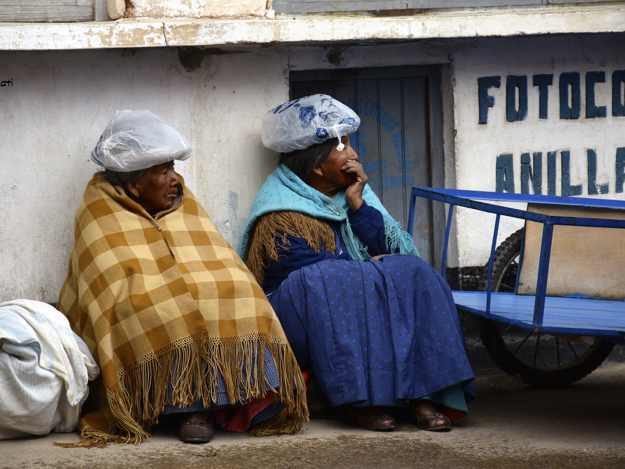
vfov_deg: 9.1
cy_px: 234
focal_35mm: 163
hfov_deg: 12.1
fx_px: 2943
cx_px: 290
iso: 400
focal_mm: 100
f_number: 5.6
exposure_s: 1/250
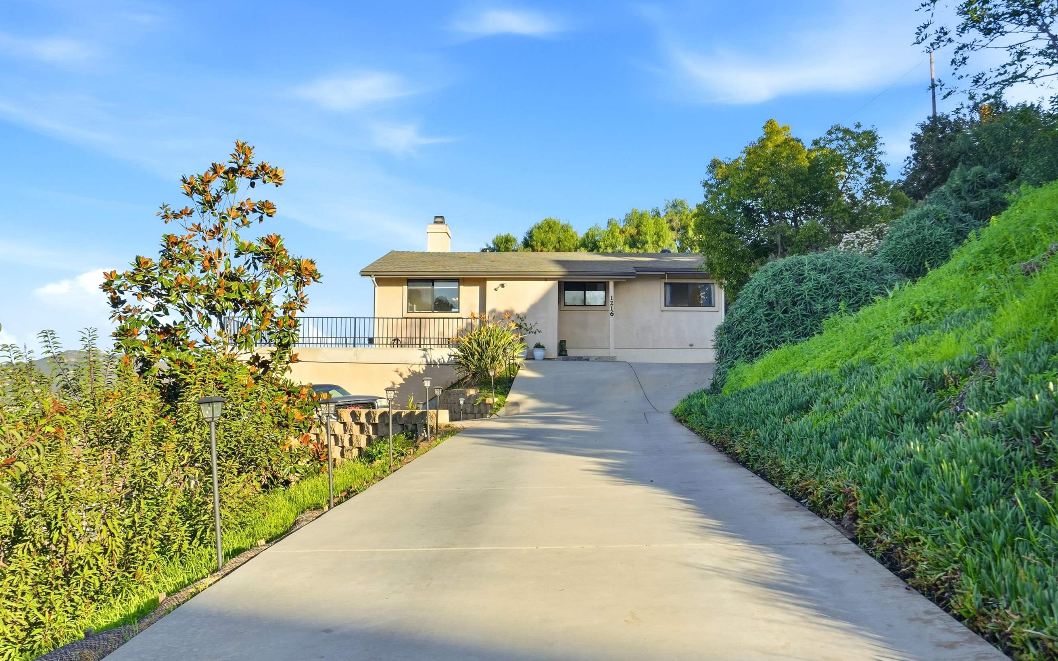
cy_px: 345
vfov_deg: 34.4
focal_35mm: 37
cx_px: 557
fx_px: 1067
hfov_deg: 52.7
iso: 500
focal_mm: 31
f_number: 11
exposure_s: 1/2000
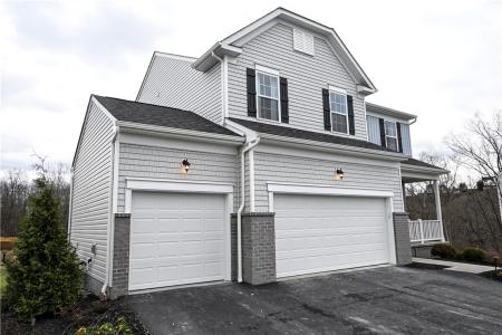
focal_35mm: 26
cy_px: 168
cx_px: 251
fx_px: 356
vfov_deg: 50.4
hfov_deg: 70.4
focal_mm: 17
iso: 100
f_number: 6.3
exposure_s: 1/60
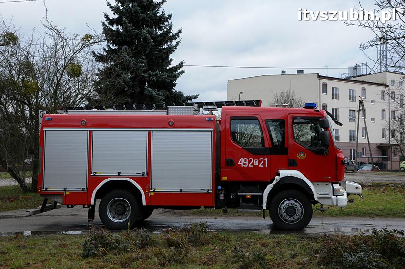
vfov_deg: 23.7
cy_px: 134
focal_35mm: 57
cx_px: 202
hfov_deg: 35.1
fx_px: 641
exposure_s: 1/400
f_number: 10
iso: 1000
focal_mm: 38
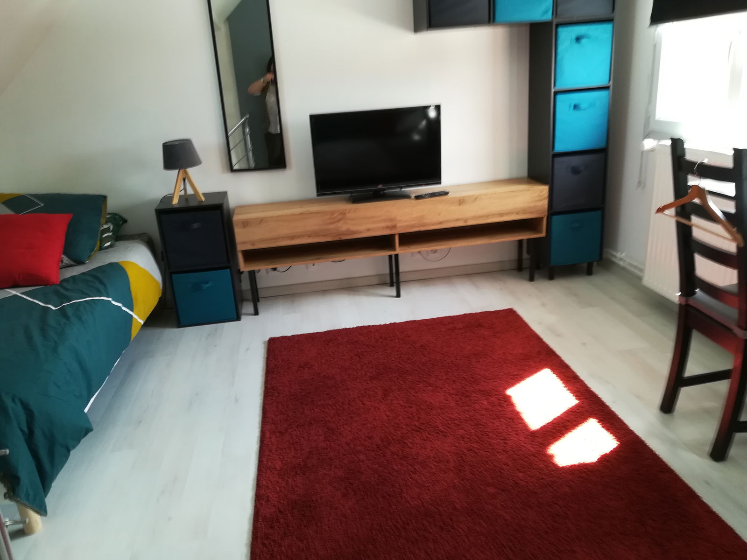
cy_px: 280
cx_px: 374
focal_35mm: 26
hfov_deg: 67.3
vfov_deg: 53.1
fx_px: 561
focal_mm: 3.83
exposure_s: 1/30
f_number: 2.2
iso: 100
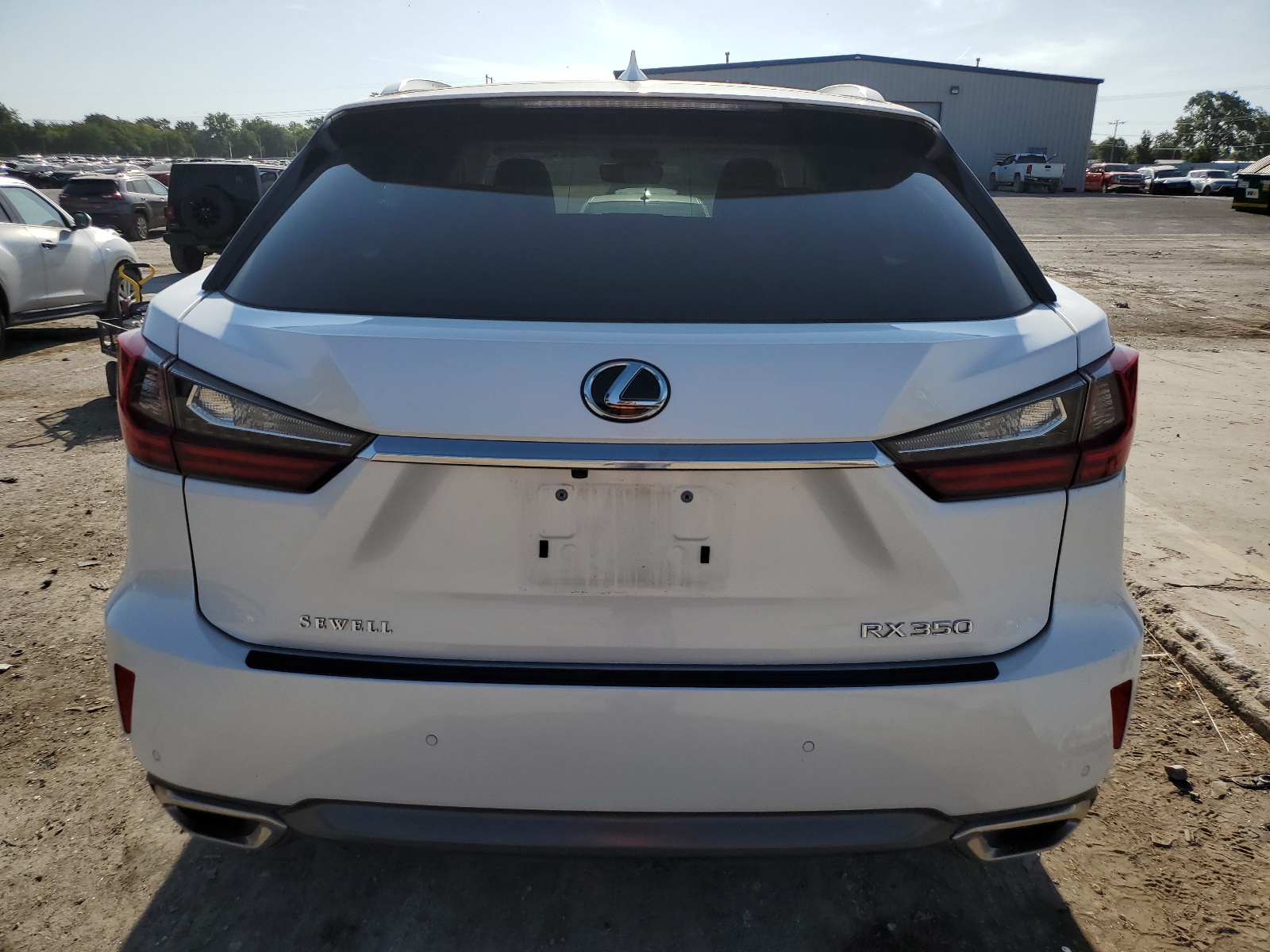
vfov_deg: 53.1
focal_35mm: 26
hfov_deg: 67.3
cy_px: 476
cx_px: 635
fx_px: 954
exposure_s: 1/10000
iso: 50
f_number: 1.5
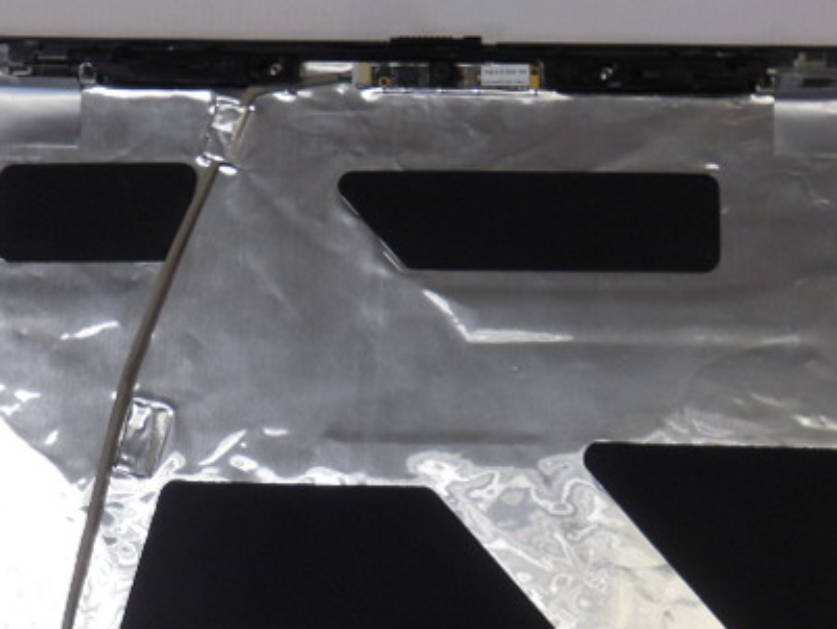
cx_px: 414
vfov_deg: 20.8
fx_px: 1694
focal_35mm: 70
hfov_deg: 27.8
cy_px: 492
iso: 220
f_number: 4.5
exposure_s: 1/30
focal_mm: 7.8
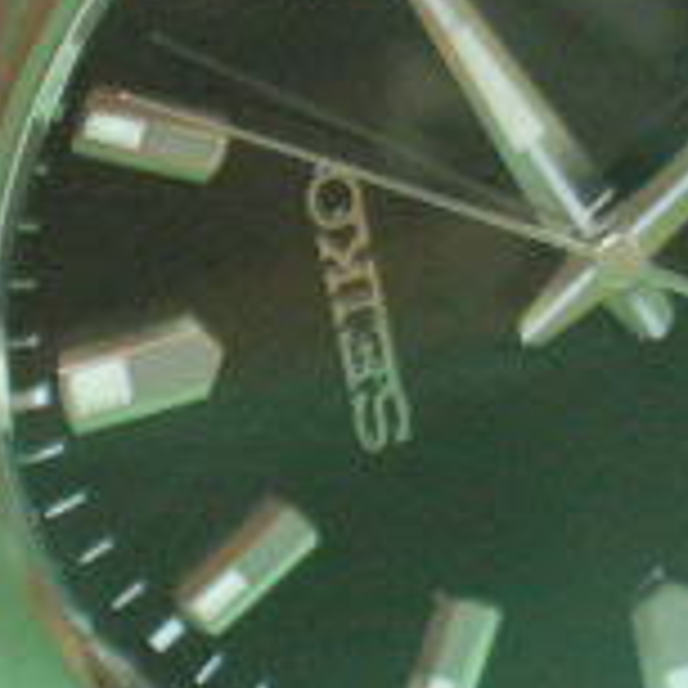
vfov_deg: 5.8
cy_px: -27
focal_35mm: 303
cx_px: 495
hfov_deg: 5.8
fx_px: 6813
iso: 200
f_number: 4.3
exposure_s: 1/2.5
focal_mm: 13.6
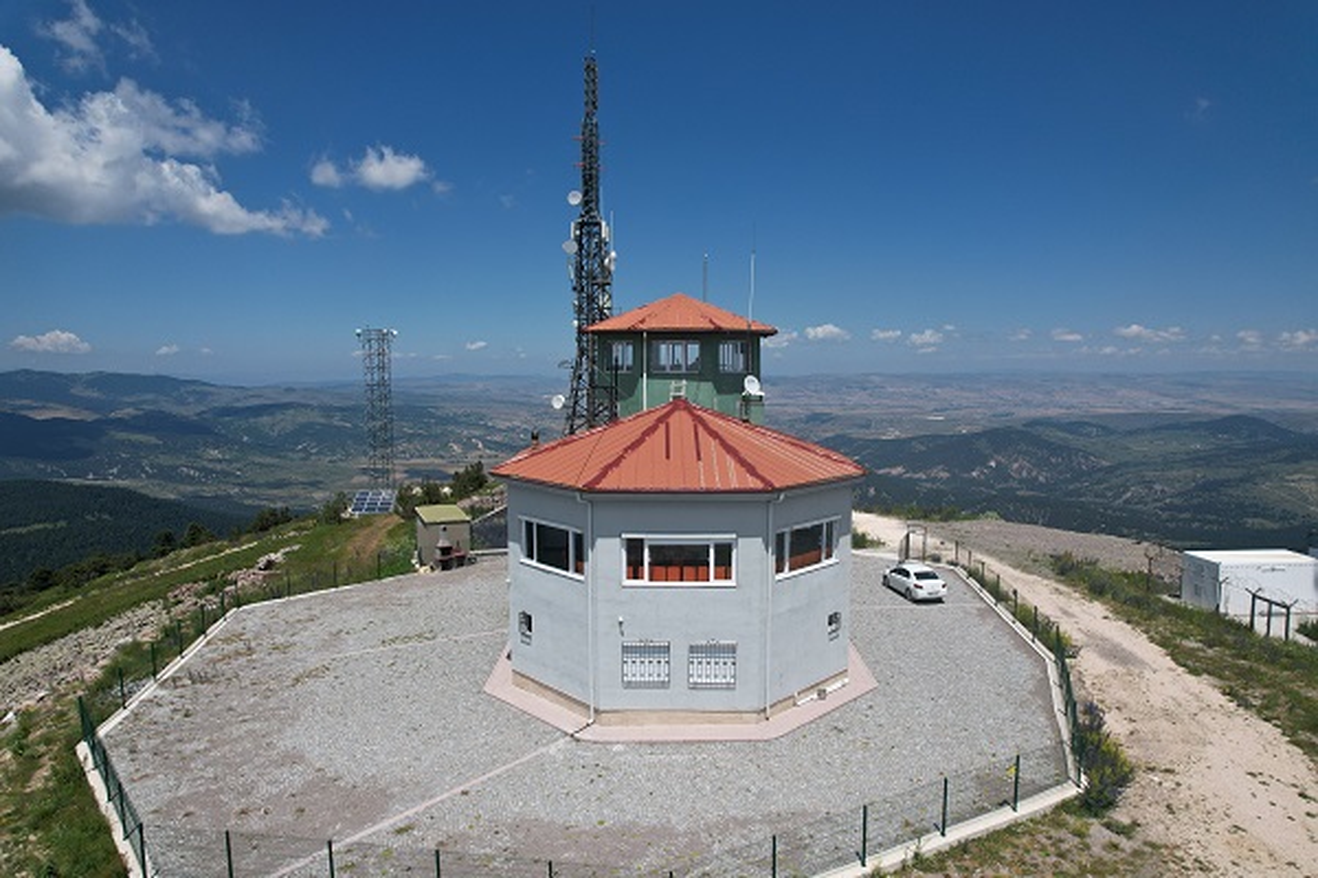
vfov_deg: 57.2
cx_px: 659
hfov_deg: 78.6
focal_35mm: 22
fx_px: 805
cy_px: 439
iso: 110
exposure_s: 1/3200
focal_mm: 8.38
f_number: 2.8
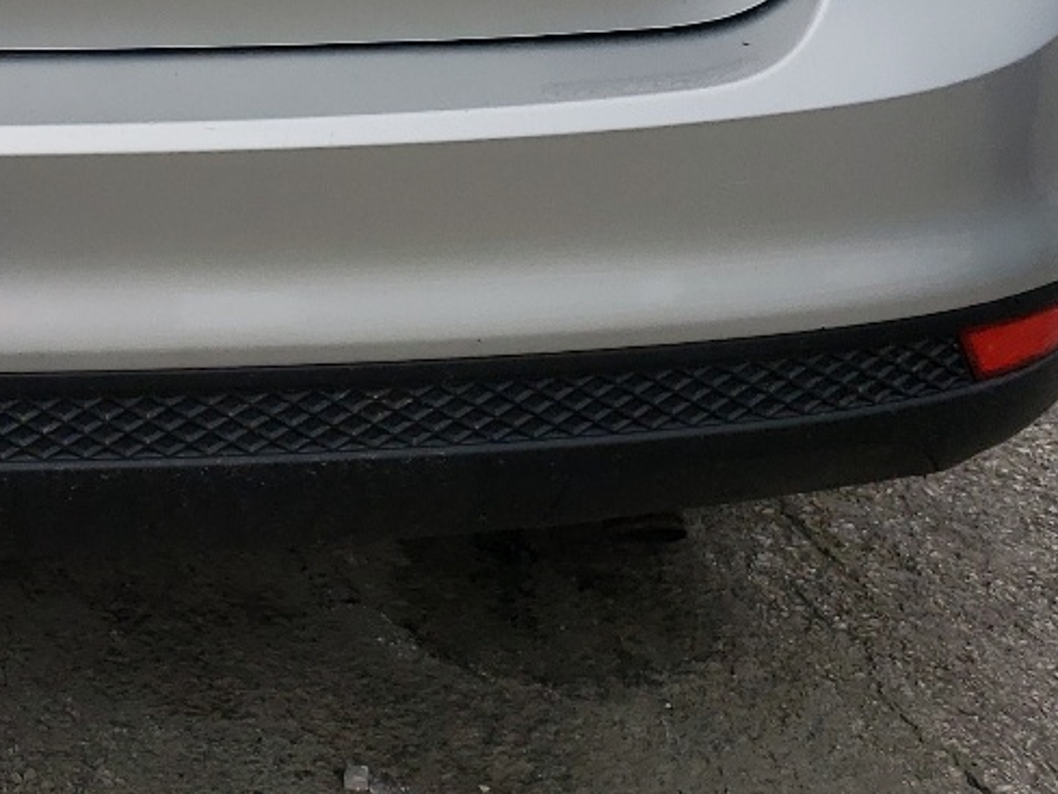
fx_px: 2599
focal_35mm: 85
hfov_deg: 21.7
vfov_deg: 16.3
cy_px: -270
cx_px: -134
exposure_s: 1/1429
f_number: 1.5
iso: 50
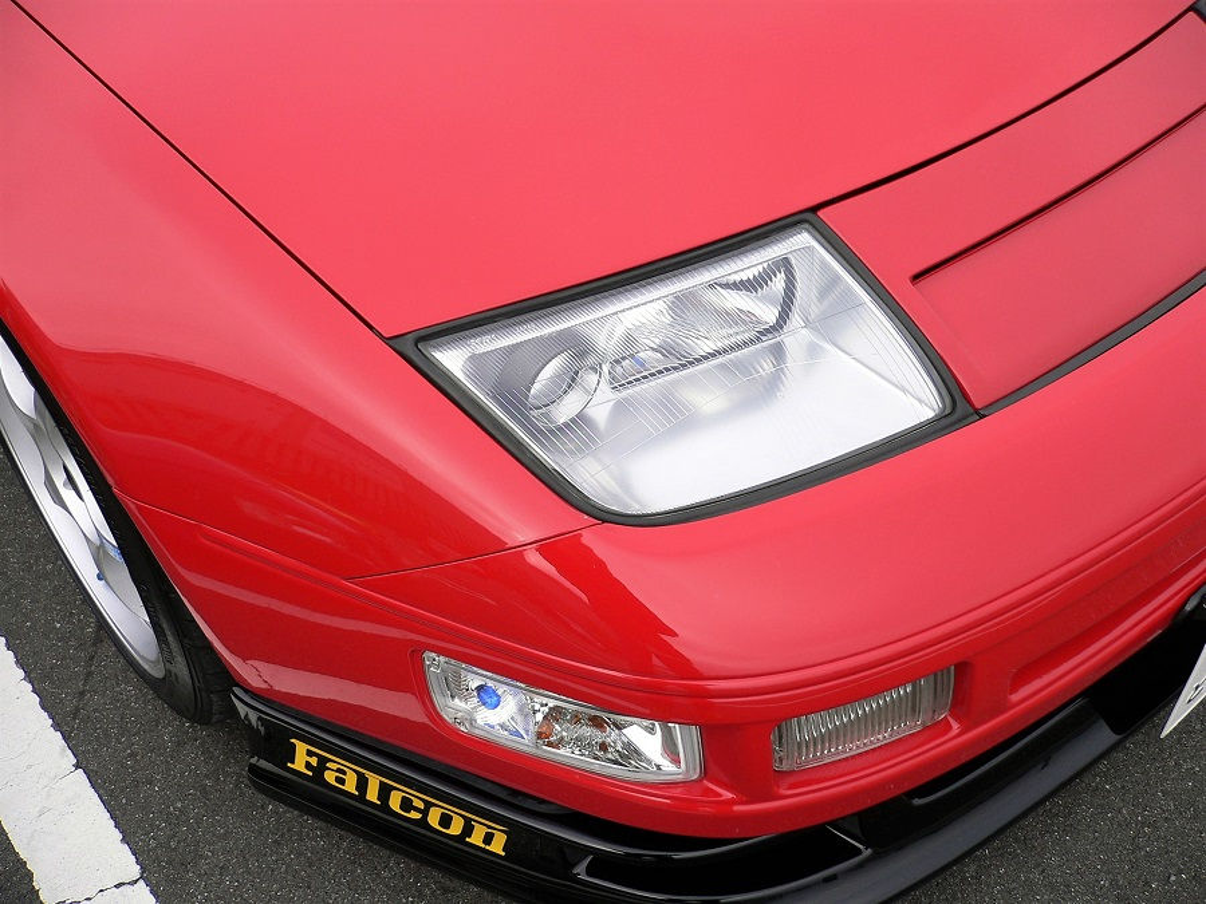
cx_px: 603
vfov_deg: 40.7
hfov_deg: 52.6
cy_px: 452
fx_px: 1219
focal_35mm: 35
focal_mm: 5.8
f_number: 2.8
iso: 80
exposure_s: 1/400
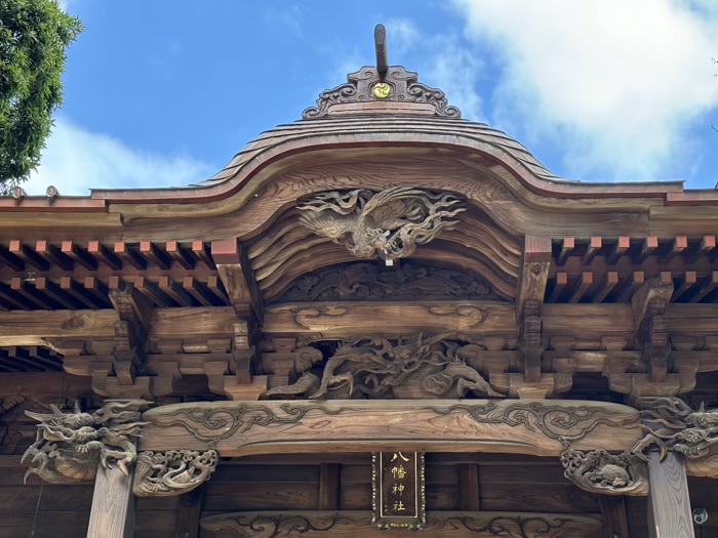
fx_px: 1079
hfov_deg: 36.8
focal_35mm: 52
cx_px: 359
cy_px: 269
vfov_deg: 28.0
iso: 32
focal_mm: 5.96
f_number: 1.6
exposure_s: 1/194
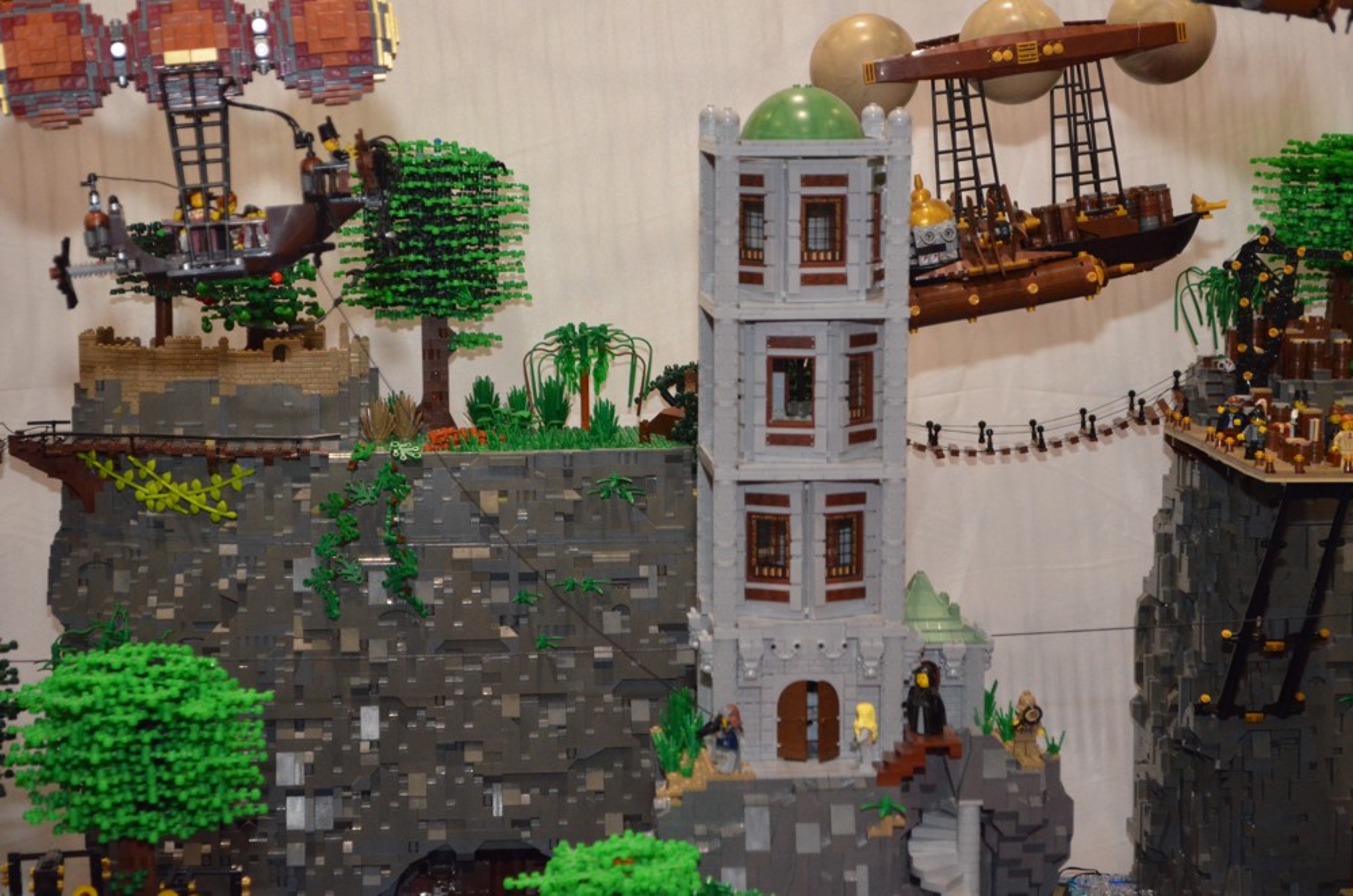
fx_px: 2925
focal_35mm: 78
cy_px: 448
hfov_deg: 26.0
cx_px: 676
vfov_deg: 17.4
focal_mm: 52
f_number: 5.6
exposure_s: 1/60
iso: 3200
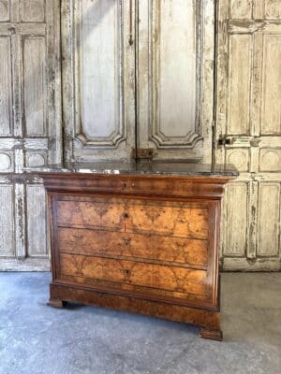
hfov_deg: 56.8
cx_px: 140
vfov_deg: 71.6
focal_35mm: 24
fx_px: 260
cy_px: 187
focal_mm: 6.86
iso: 125
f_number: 1.78
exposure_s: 1/50
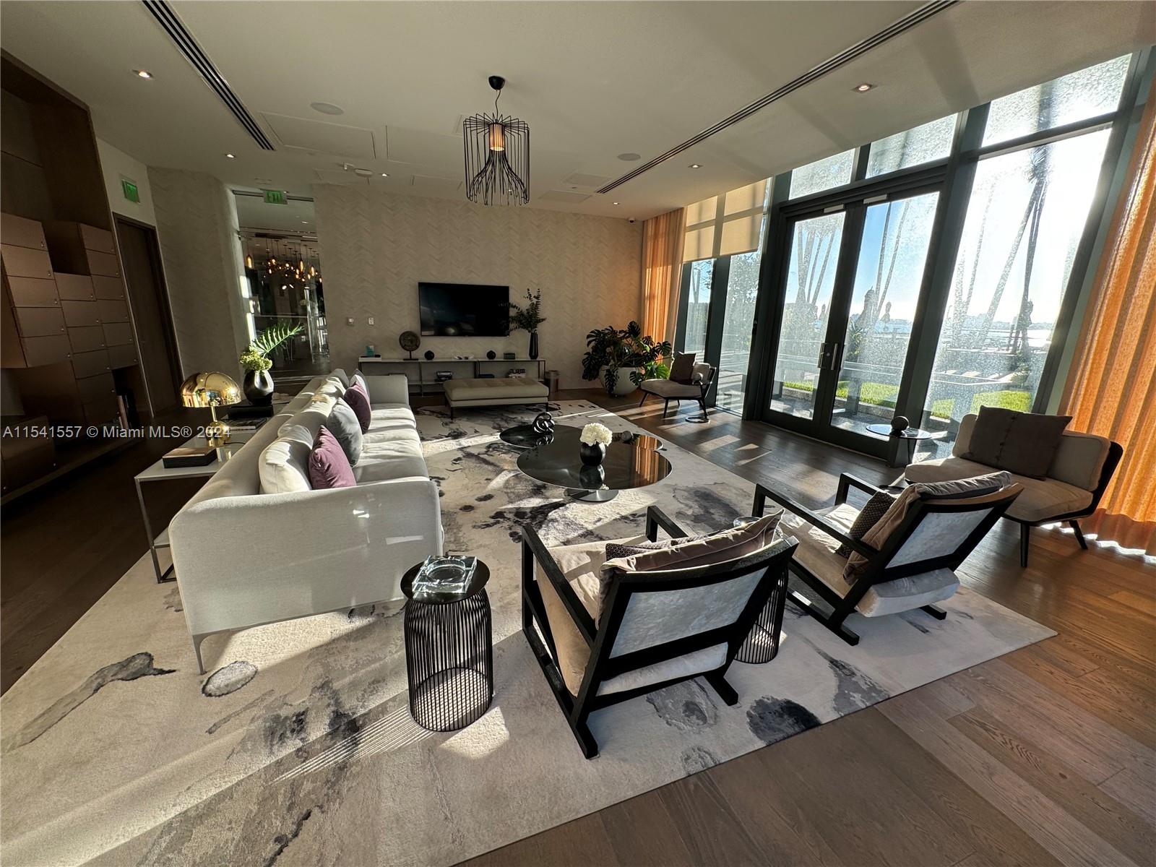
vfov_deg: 85.7
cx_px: 578
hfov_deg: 102.1
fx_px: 468
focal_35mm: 14
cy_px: 434
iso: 40
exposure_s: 1/209
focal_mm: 2.22
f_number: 2.2
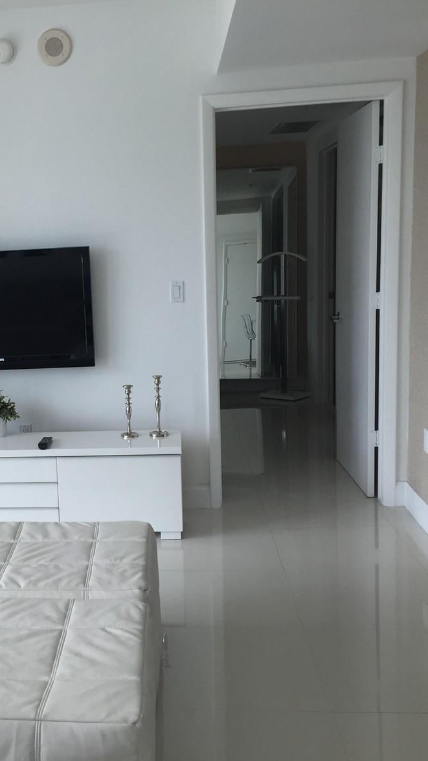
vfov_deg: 47.4
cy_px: 387
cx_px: 76
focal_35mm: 43
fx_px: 868
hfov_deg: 27.1
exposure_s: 1/209
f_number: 2.2
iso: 32
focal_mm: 4.15
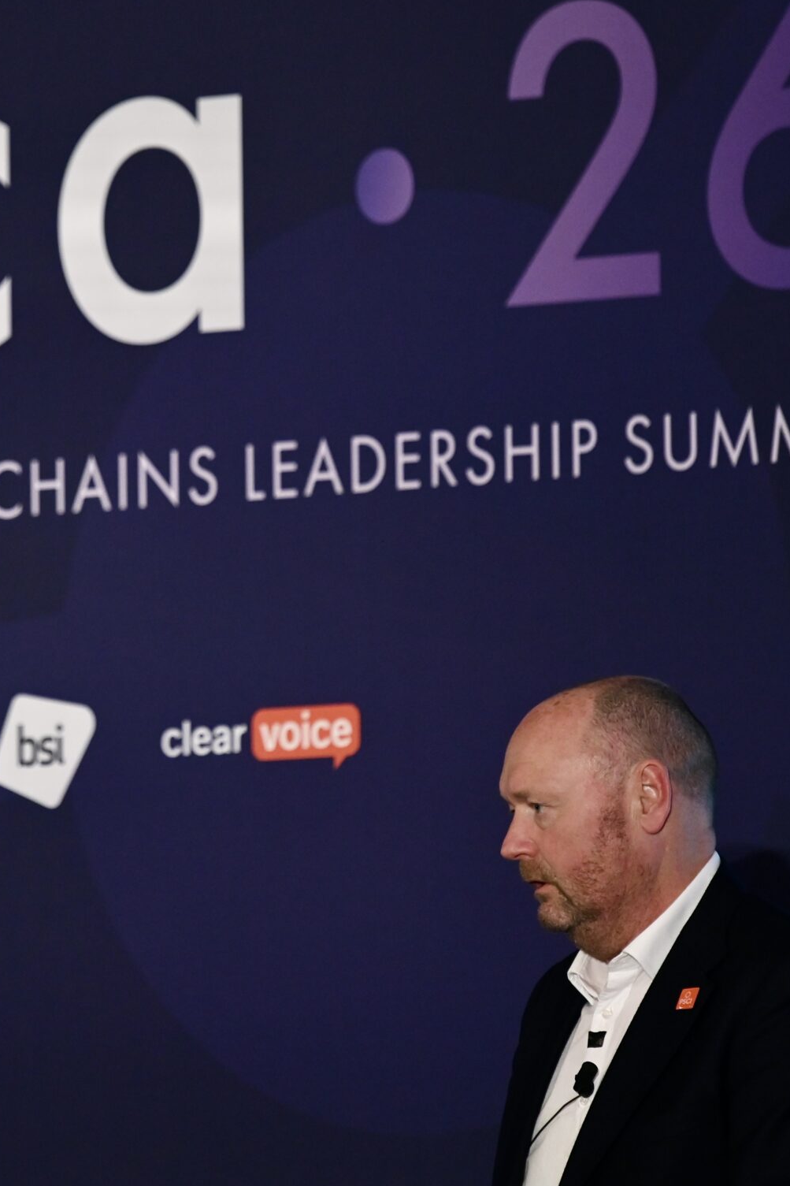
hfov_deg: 2.7
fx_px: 16790
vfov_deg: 4.0
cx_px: 65
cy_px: 526
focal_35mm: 510
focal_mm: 300
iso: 2000
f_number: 4
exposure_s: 1/160
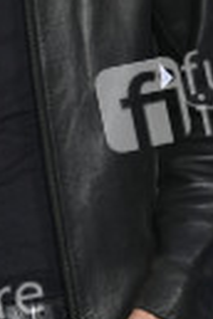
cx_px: -2
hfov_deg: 3.6
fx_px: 3363
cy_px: -30
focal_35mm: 379
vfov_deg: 5.4
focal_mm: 122
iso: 400
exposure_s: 1/250
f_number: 5.6
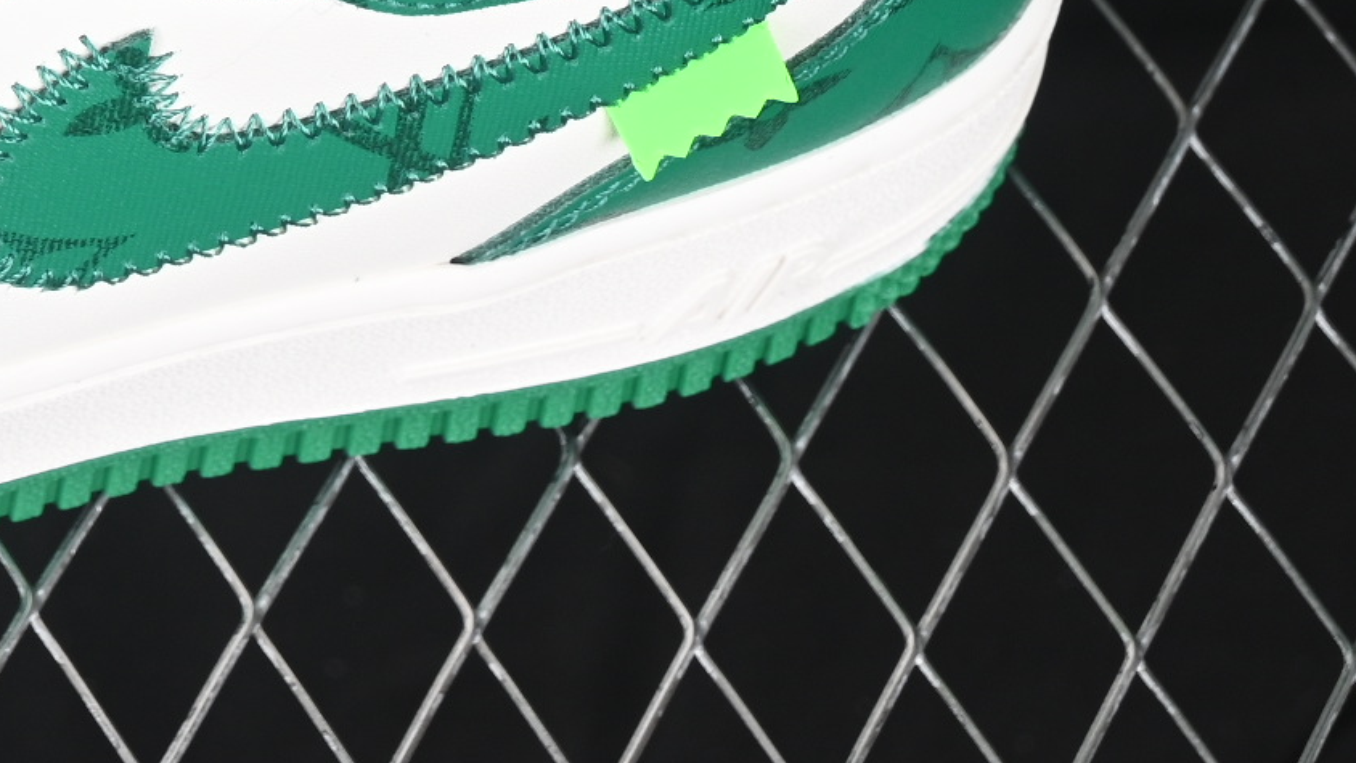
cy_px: -573
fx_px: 9314
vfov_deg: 4.6
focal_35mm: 259
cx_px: -370
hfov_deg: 8.2
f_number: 7.1
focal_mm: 50
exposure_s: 1/80
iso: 160
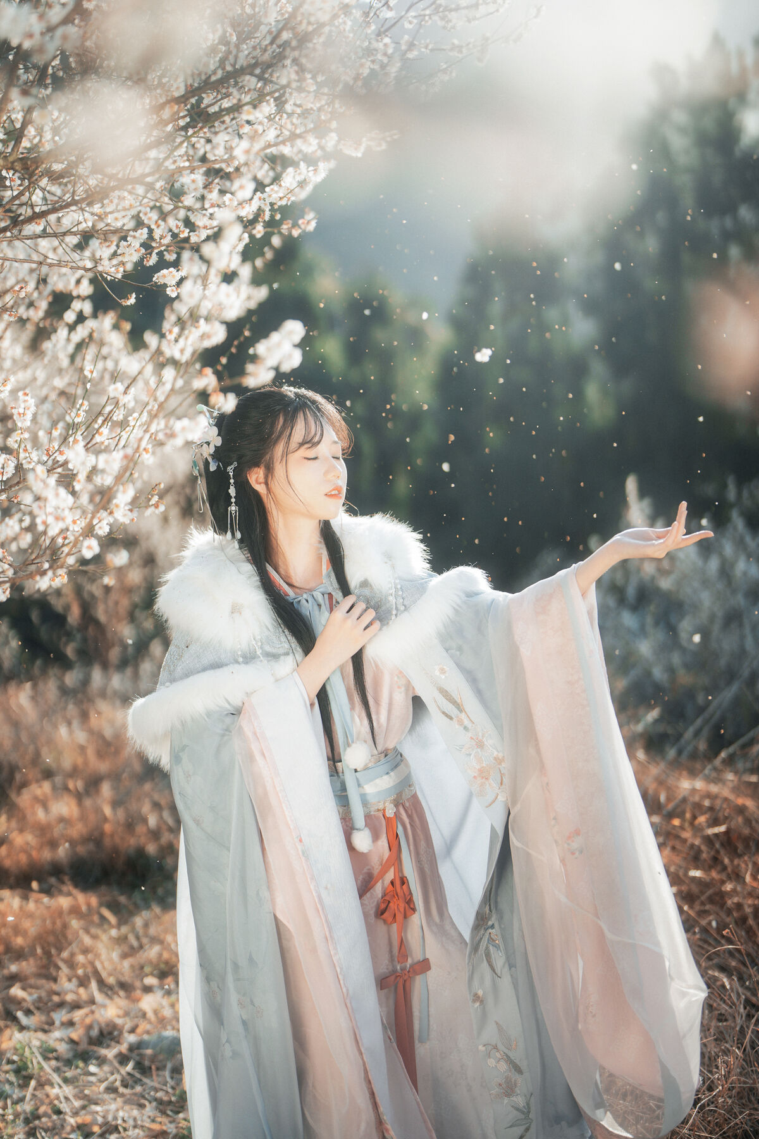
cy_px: 570
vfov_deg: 39.6
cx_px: 380
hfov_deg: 27.0
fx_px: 1581
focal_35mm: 50
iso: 100
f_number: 1.2
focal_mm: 50
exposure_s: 1/3200
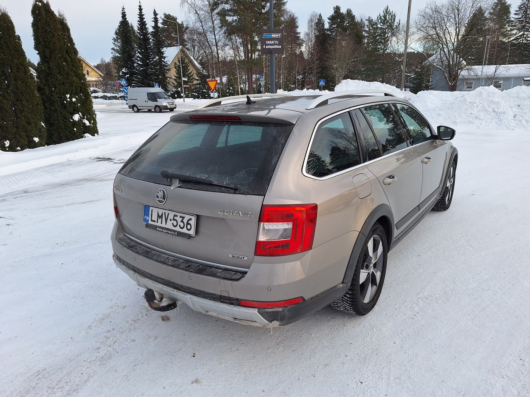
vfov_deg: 58.9
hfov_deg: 73.9
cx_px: 265
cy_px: 198
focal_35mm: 23
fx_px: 352
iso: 40
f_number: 1.8
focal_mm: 5.54
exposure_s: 1/668
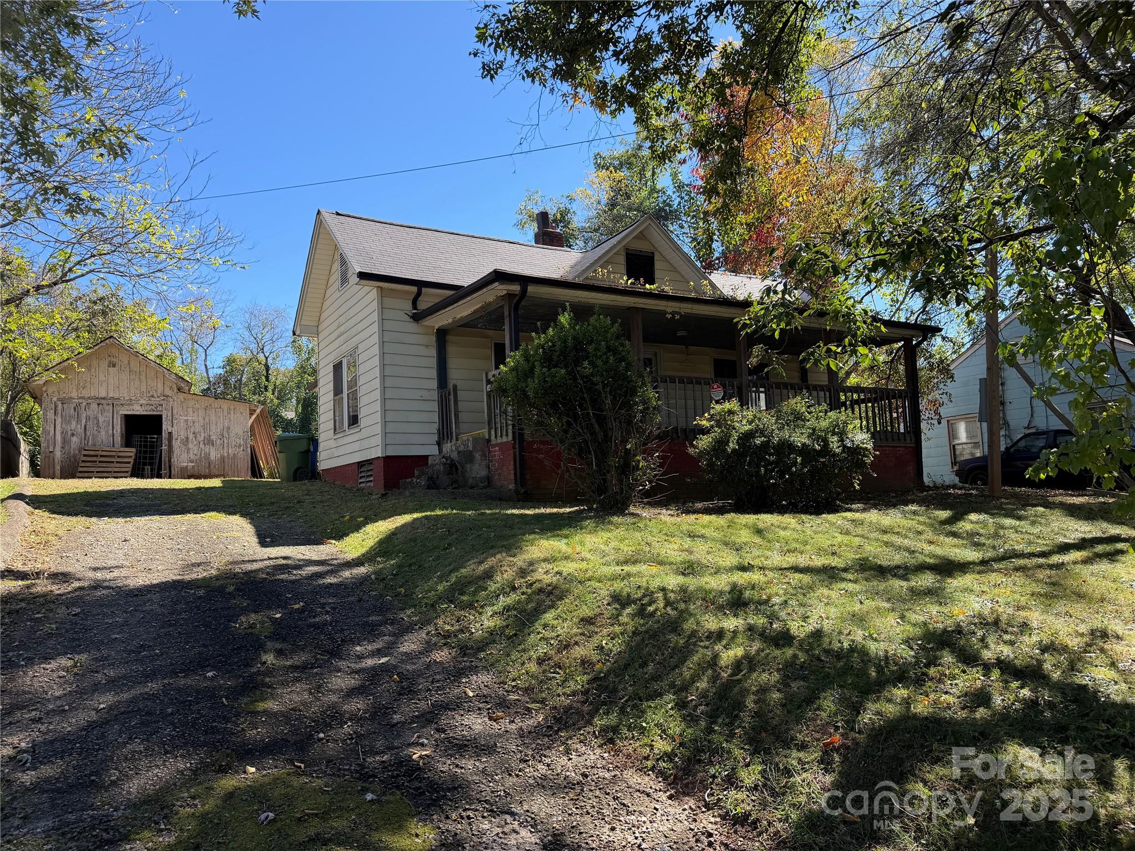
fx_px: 787
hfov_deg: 71.6
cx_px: 568
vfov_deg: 56.8
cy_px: 426
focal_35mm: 24
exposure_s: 1/1271
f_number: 1.78
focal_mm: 6.76
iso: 100
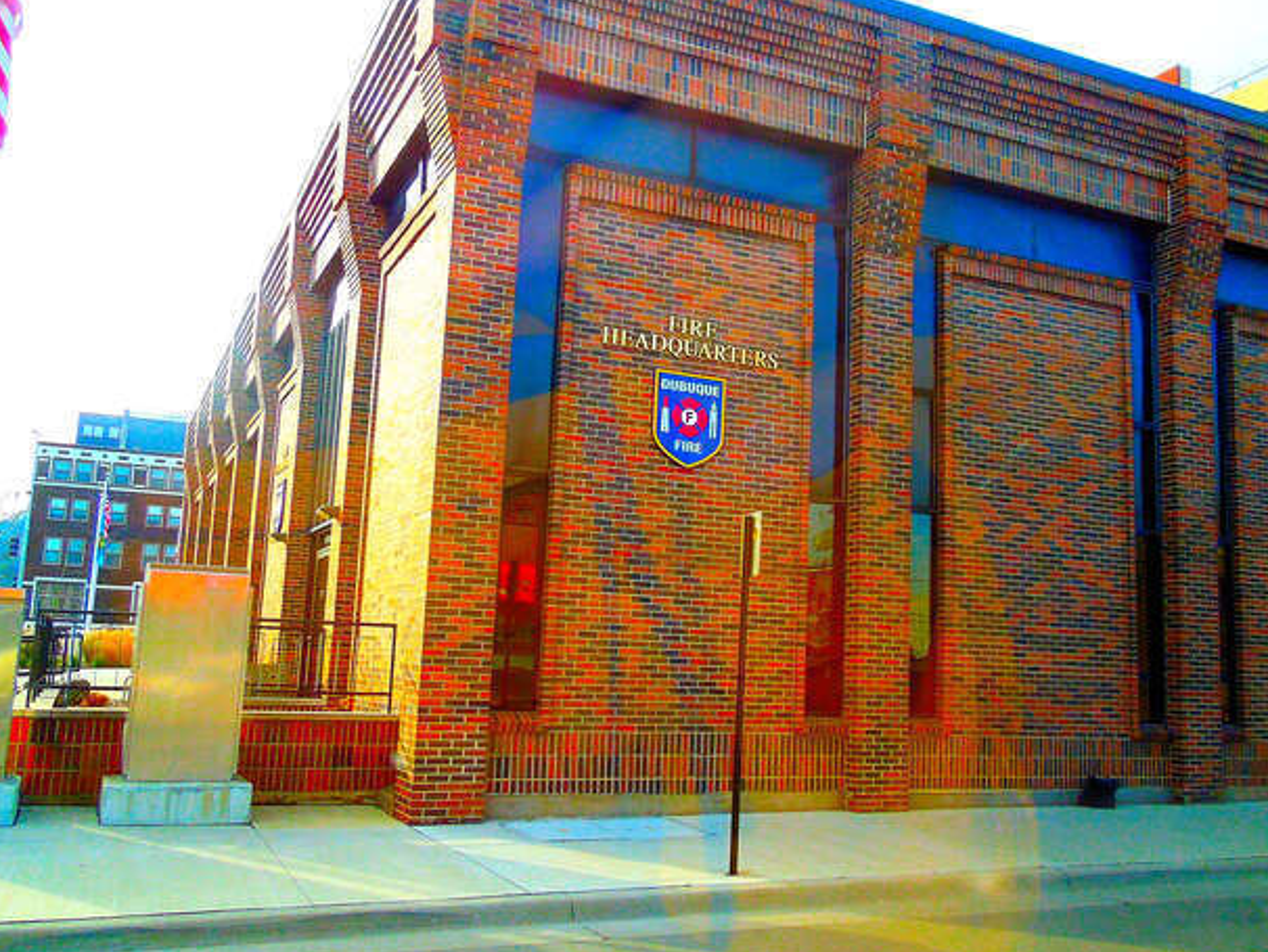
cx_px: 699
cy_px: 452
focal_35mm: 33
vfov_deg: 43.0
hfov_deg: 55.2
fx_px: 1209
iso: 250
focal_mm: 4.5
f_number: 3.3
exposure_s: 1/125
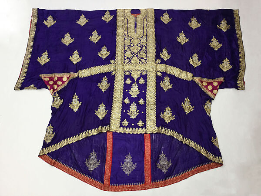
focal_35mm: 31
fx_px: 234
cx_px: 130
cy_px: 98
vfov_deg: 45.4
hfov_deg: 58.4
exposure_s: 1/40
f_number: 2.4
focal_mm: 3.3
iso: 25
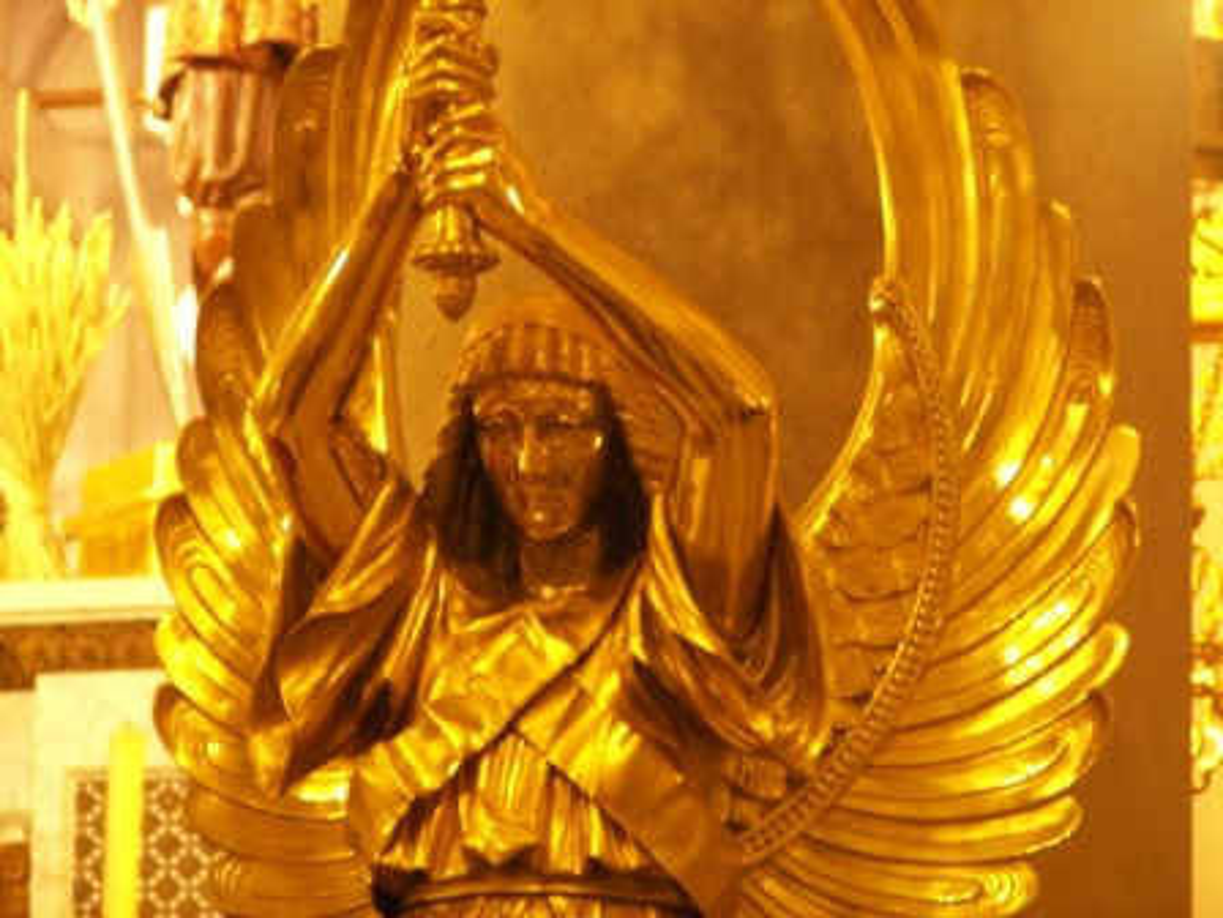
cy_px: 459
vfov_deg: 7.2
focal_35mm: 207
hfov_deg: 9.6
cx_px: 612
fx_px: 7313
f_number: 3.6
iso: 100
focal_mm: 34.4
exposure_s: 1/2
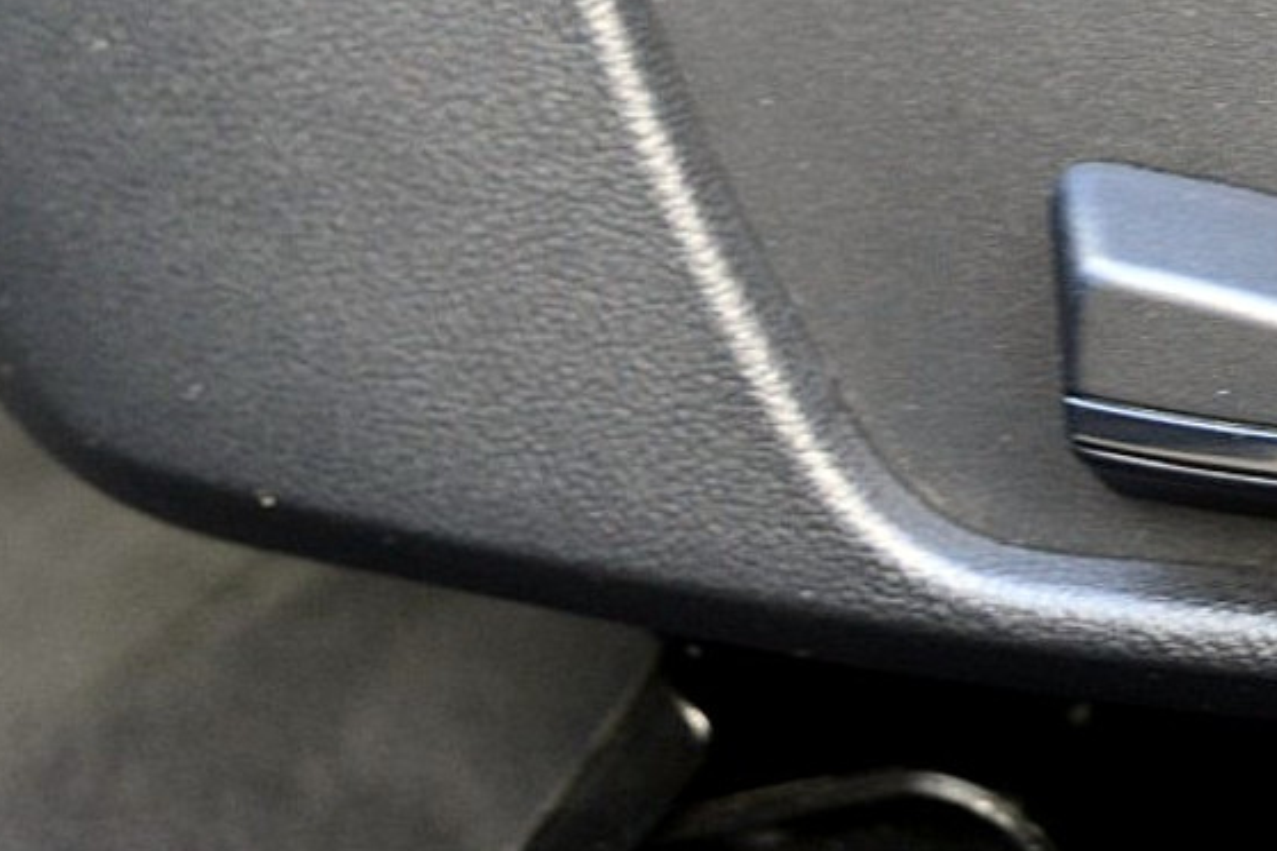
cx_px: 1286
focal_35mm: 150
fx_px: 5311
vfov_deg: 9.0
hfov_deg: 13.5
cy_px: -302
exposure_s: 1/40
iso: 800
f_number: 4.2
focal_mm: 29
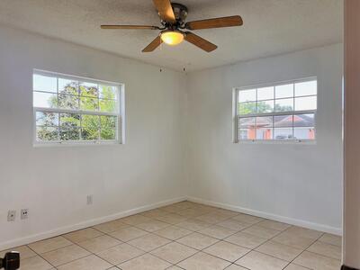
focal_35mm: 26
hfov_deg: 67.3
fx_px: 270
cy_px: 135
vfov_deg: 53.1
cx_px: 180
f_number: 1.5
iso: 40
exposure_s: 1/242
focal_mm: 5.7
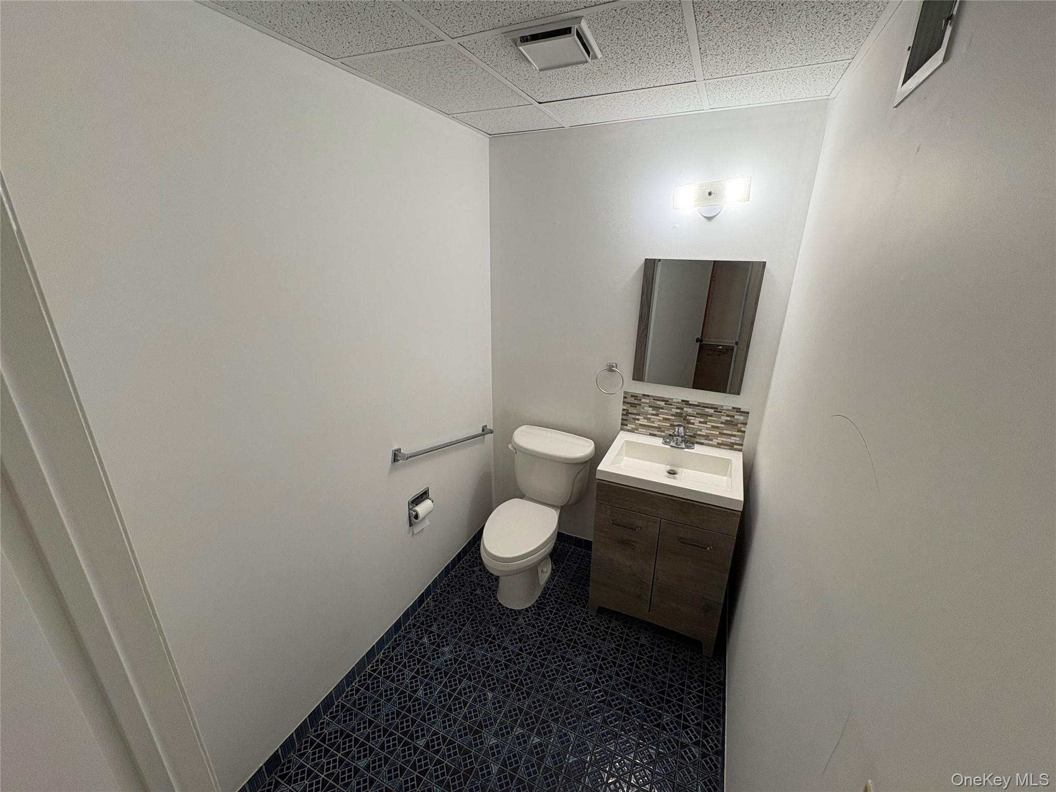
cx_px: 528
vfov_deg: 85.7
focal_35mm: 14
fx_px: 427
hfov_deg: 102.1
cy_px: 396
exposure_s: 1/120
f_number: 2.2
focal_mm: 2.22
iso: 160
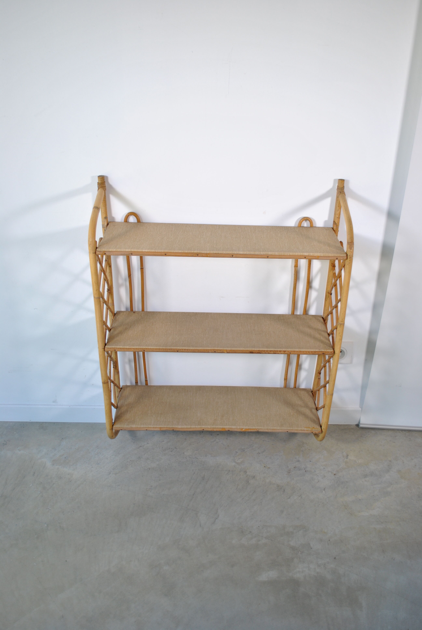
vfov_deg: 57.2
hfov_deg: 40.1
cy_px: 315
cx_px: 211
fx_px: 579
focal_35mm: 33
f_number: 4
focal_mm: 22
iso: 200
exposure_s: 1/80
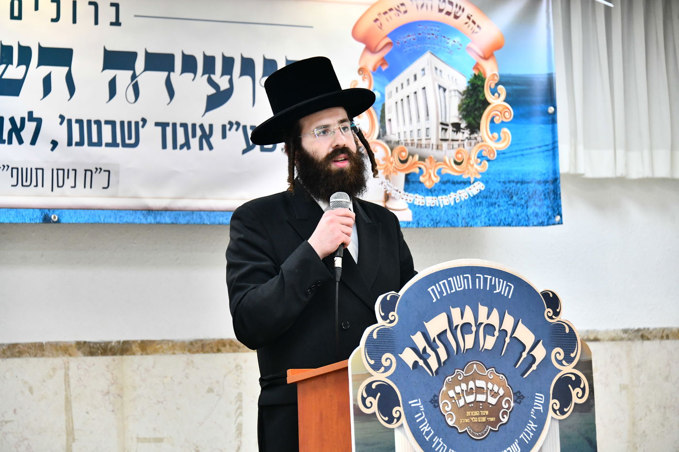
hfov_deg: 15.2
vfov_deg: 10.2
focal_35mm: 135
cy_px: 226
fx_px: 2546
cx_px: 340
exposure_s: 1/200
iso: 3200
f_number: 5.6
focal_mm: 135
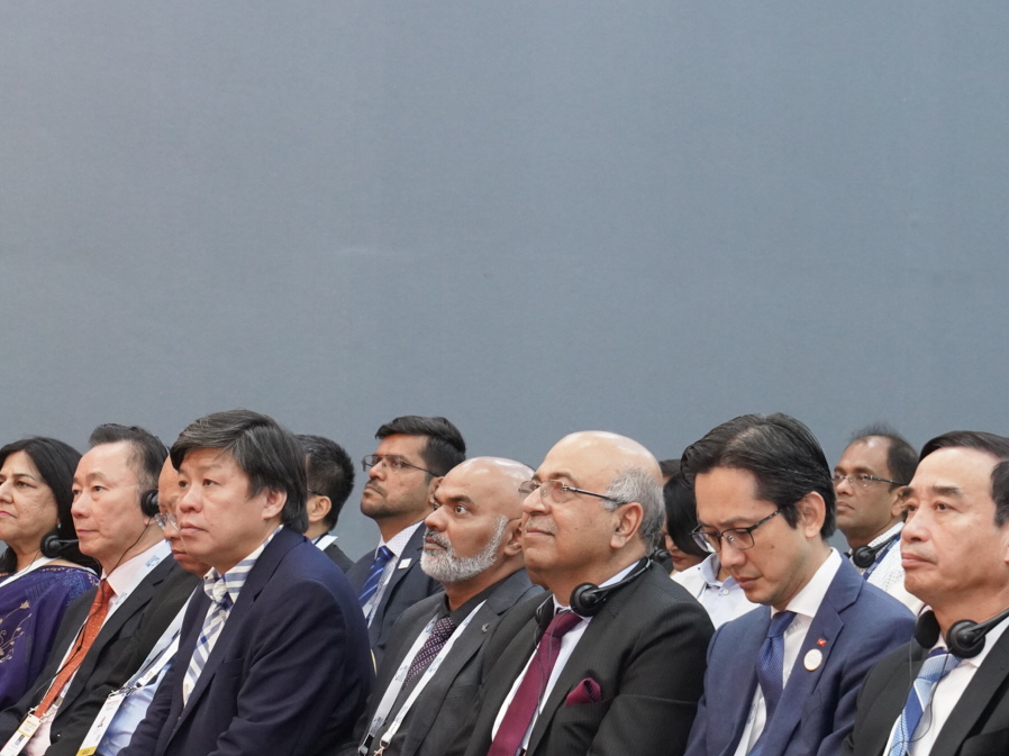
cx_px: 528
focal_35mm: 142
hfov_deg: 13.9
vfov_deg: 10.4
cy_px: 603
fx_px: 4138
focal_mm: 55
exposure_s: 1/100
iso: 2500
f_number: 5
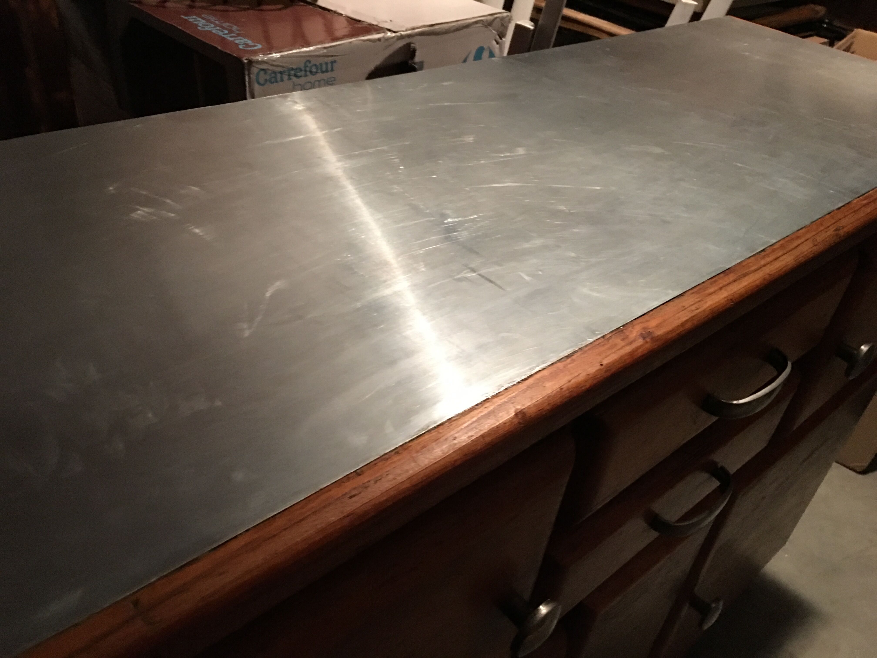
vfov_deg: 48.2
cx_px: 438
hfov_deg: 61.7
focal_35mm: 29
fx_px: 735
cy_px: 329
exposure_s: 1/8
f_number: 2.2
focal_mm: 4.15
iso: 160
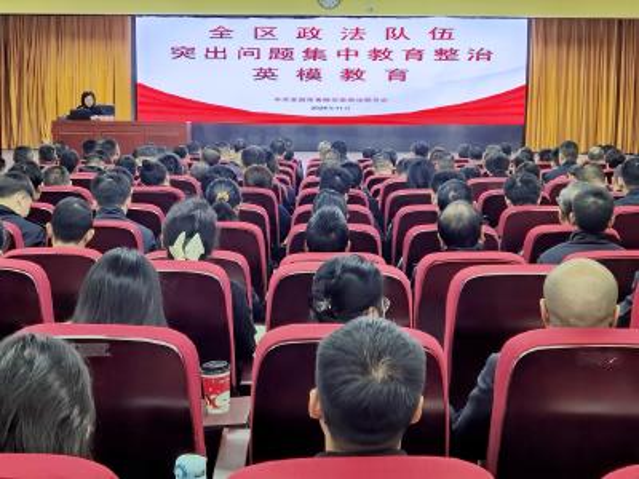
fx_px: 1181
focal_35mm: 64
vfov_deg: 22.9
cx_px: 320
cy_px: 240
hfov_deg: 30.3
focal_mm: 6.71
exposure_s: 1/176
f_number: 1.9
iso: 50
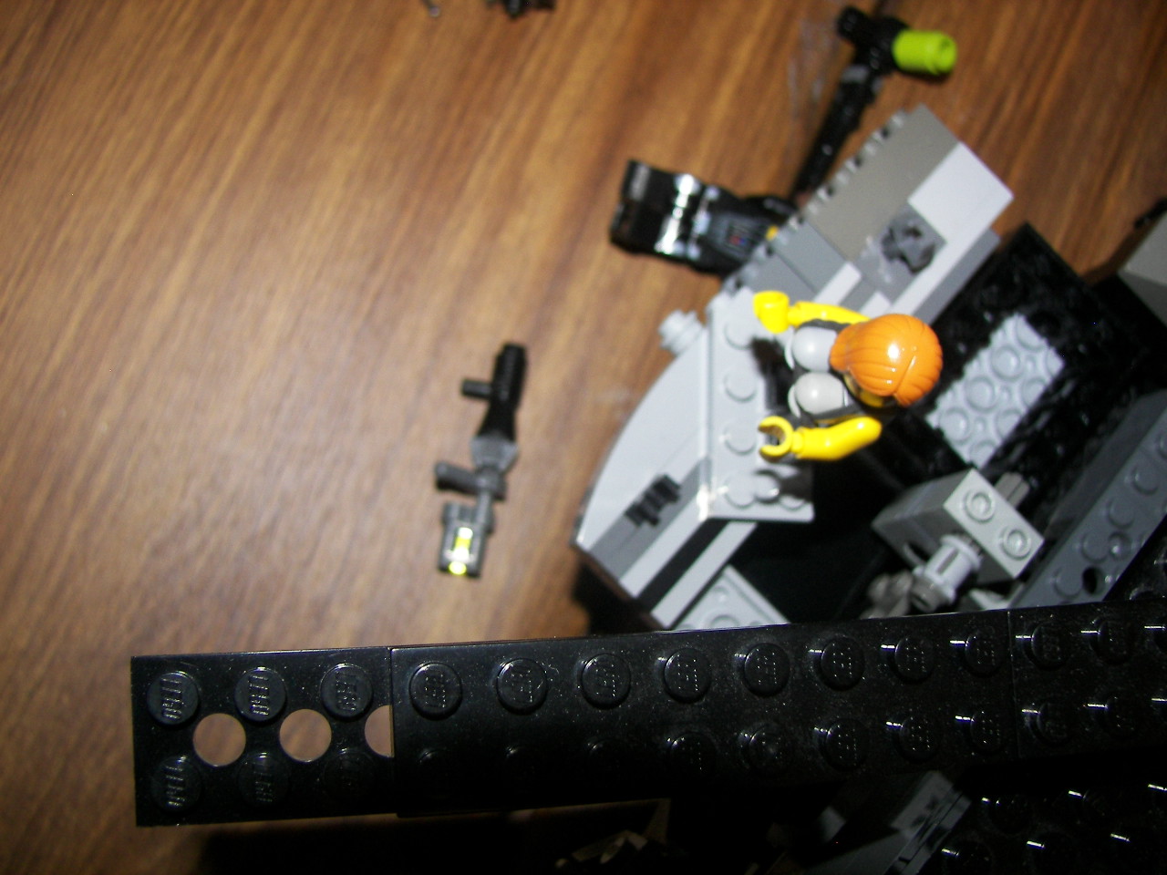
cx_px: 584
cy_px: 438
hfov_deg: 51.4
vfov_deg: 39.7
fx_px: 1214
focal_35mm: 36
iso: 100
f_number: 2.8
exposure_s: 1/30
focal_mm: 6
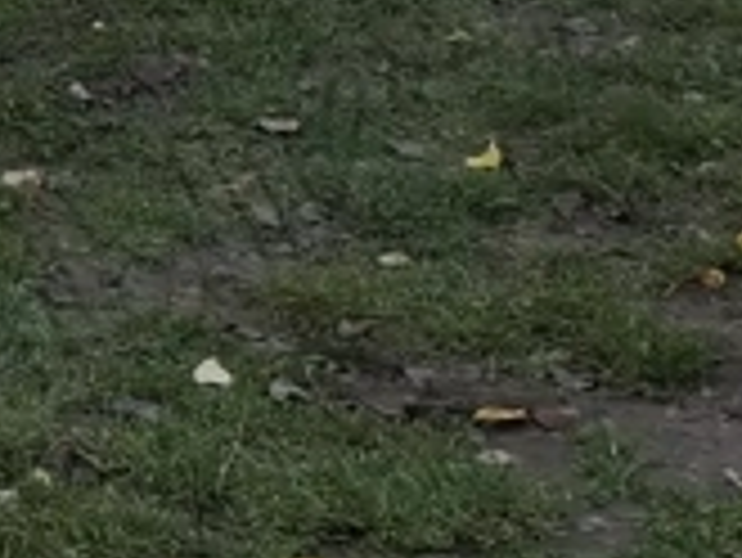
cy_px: -896
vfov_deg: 9.3
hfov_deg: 10.9
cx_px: -1277
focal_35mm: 139
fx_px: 2982
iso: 50
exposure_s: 1/428
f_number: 1.8
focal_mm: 5.54
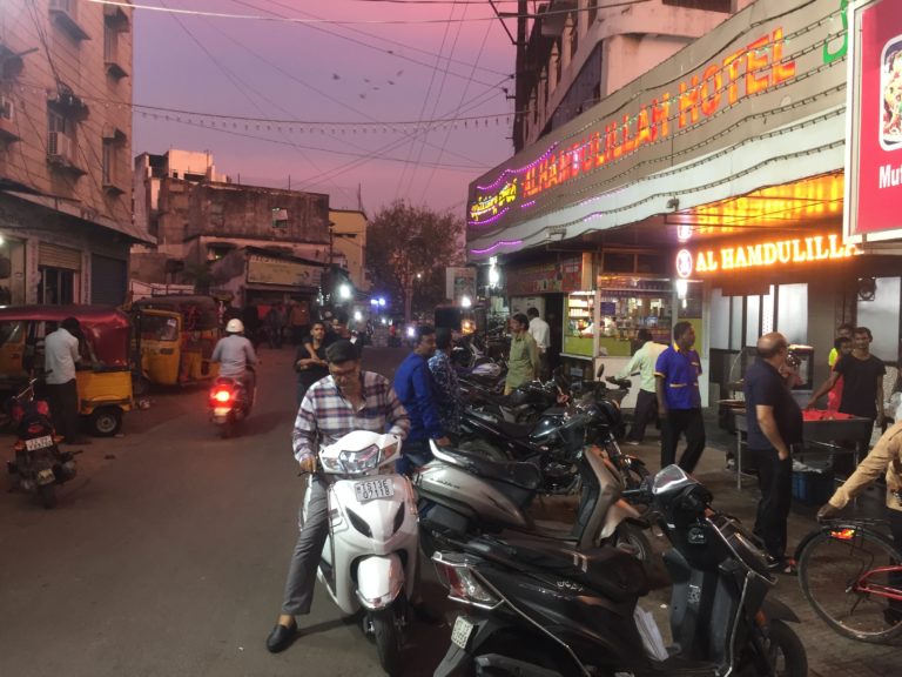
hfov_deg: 61.7
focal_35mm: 29
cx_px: 451
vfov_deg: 48.2
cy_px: 338
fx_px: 756
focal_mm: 4.15
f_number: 2.2
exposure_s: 1/33
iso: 125
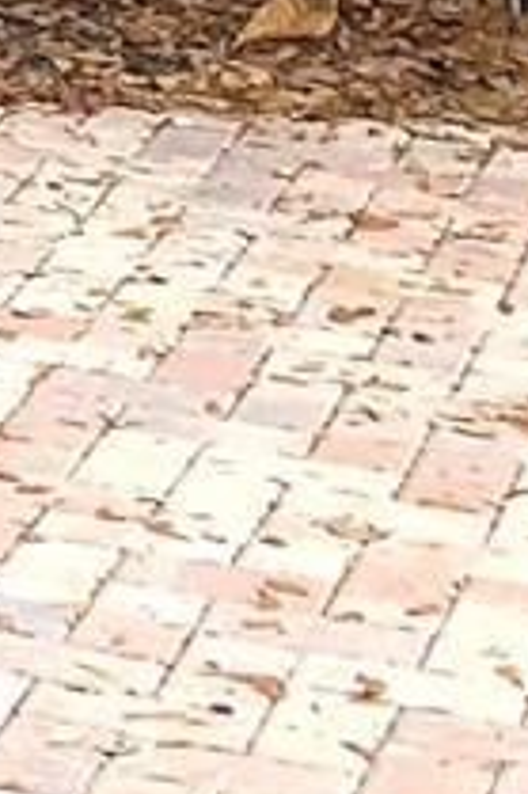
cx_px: -1789
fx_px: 4561
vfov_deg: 8.7
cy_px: -1311
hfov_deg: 5.5
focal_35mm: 207
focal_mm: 4.25
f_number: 1.8
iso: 25
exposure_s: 1/802
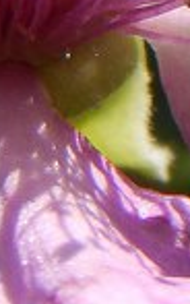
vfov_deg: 2.8
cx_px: 589
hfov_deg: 1.7
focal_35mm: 761
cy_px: -230
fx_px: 6299
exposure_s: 1/500
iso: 125
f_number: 4.8
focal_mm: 23.4
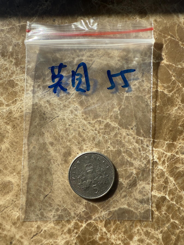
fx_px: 170
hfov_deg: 56.8
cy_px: 122
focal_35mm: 24
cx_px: 92
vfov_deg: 71.6
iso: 40
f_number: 2.2
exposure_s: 1/1030
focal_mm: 2.22
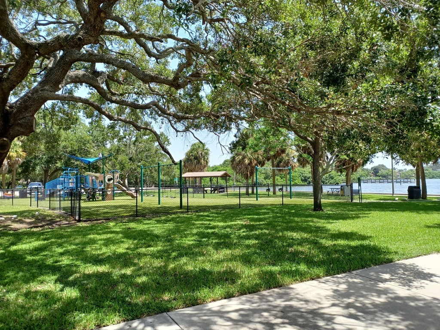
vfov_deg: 54.9
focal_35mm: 25
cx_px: 220
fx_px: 318
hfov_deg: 69.4
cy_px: 165
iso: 32
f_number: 1.8
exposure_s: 1/156
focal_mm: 4.6
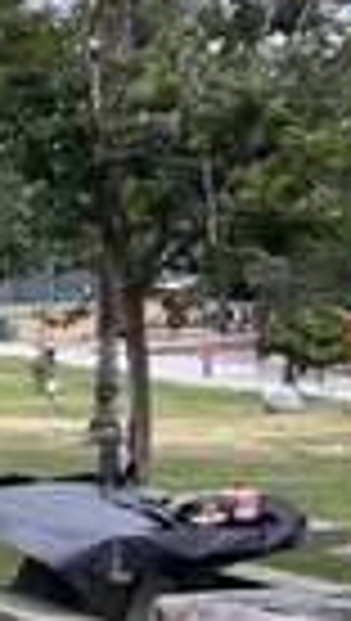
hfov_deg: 6.8
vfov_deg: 12.8
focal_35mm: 164
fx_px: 2704
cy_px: 702
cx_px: -666
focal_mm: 5.7
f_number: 1.5
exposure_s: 1/873
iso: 50
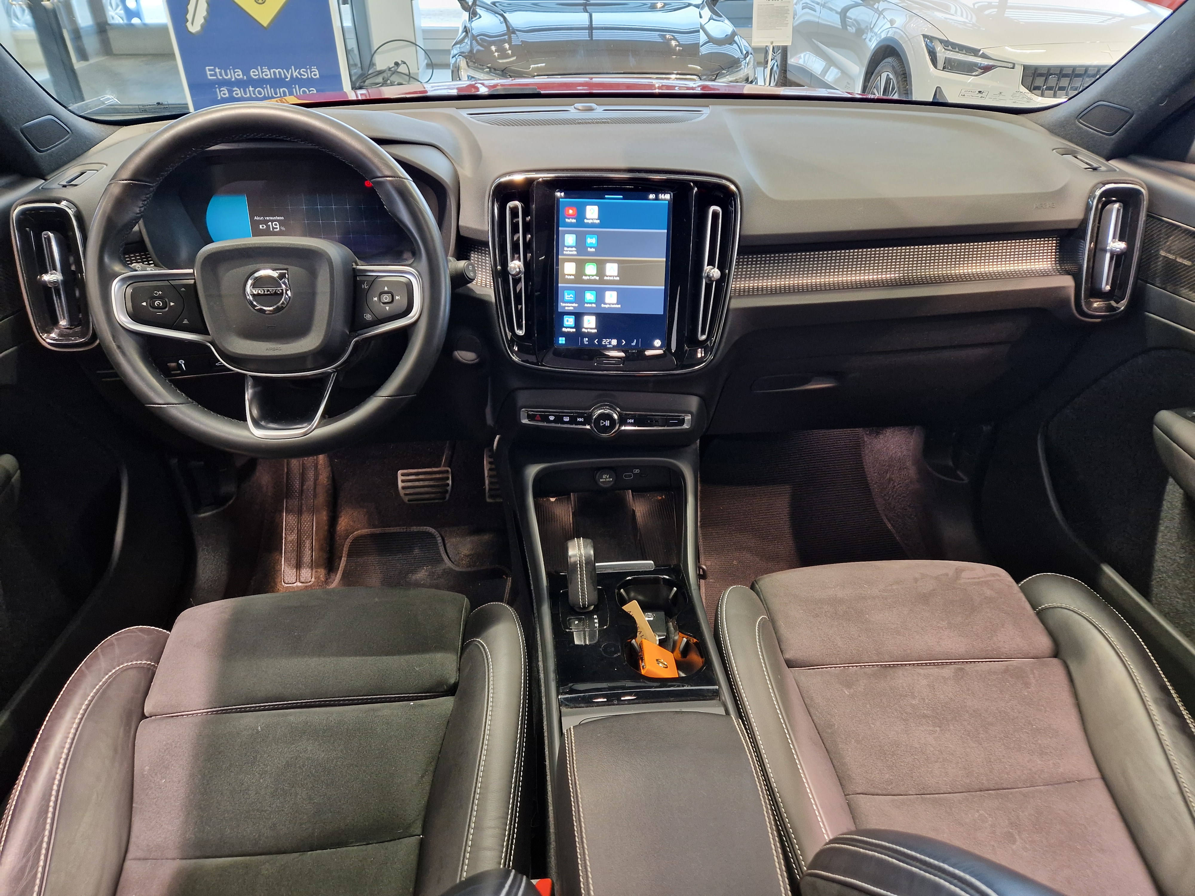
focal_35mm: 23
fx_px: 794
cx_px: 598
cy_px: 448
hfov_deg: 73.9
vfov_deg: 58.9
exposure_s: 1/50
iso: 250
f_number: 1.8
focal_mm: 5.4
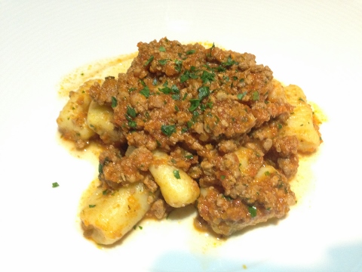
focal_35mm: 33
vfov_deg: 42.9
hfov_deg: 55.4
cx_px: 181
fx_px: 345
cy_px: 136
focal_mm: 4.12
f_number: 2.4
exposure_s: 1/17
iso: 400
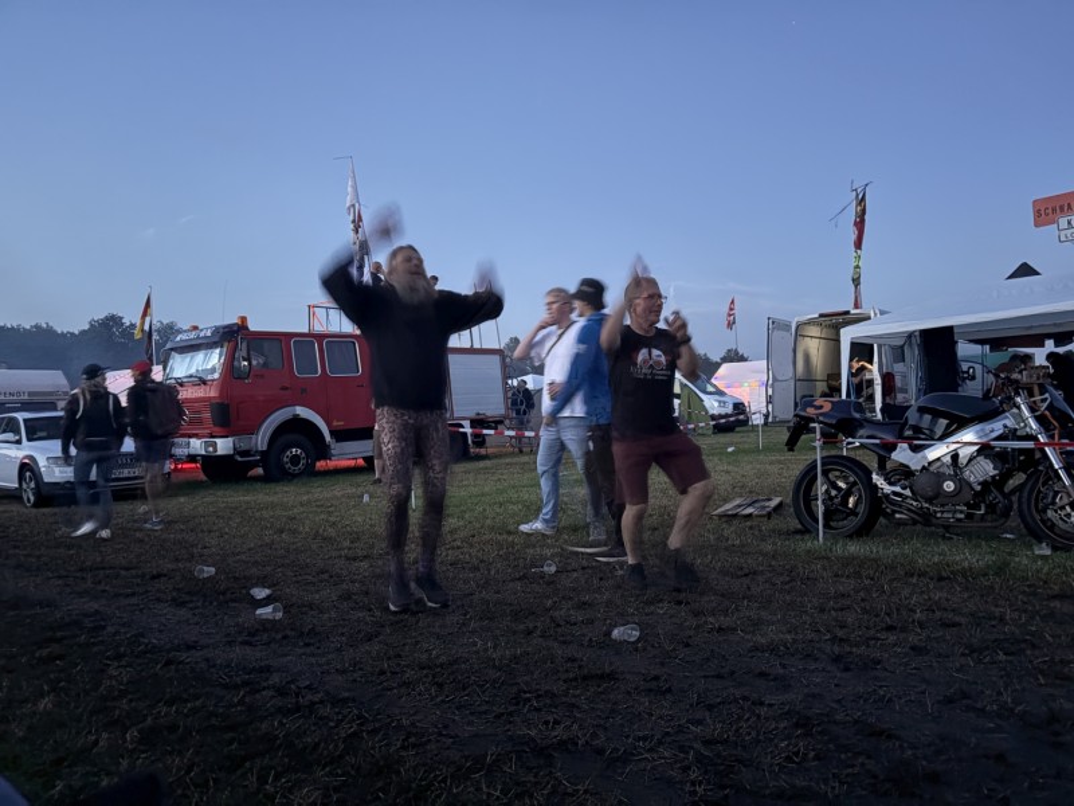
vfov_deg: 53.1
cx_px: 537
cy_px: 403
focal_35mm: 26
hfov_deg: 67.3
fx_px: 807
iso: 1250
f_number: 1.6
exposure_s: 1/15
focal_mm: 5.96
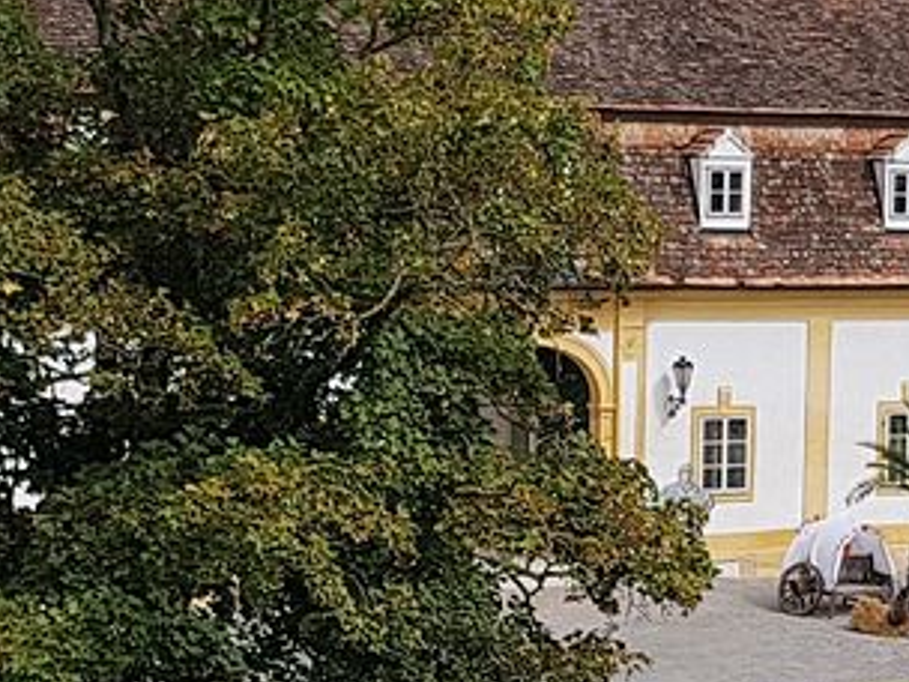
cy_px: 535
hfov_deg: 14.4
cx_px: 613
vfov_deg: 10.8
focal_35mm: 137
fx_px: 3598
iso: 50
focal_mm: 4.2
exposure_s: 1/2248
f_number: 1.7
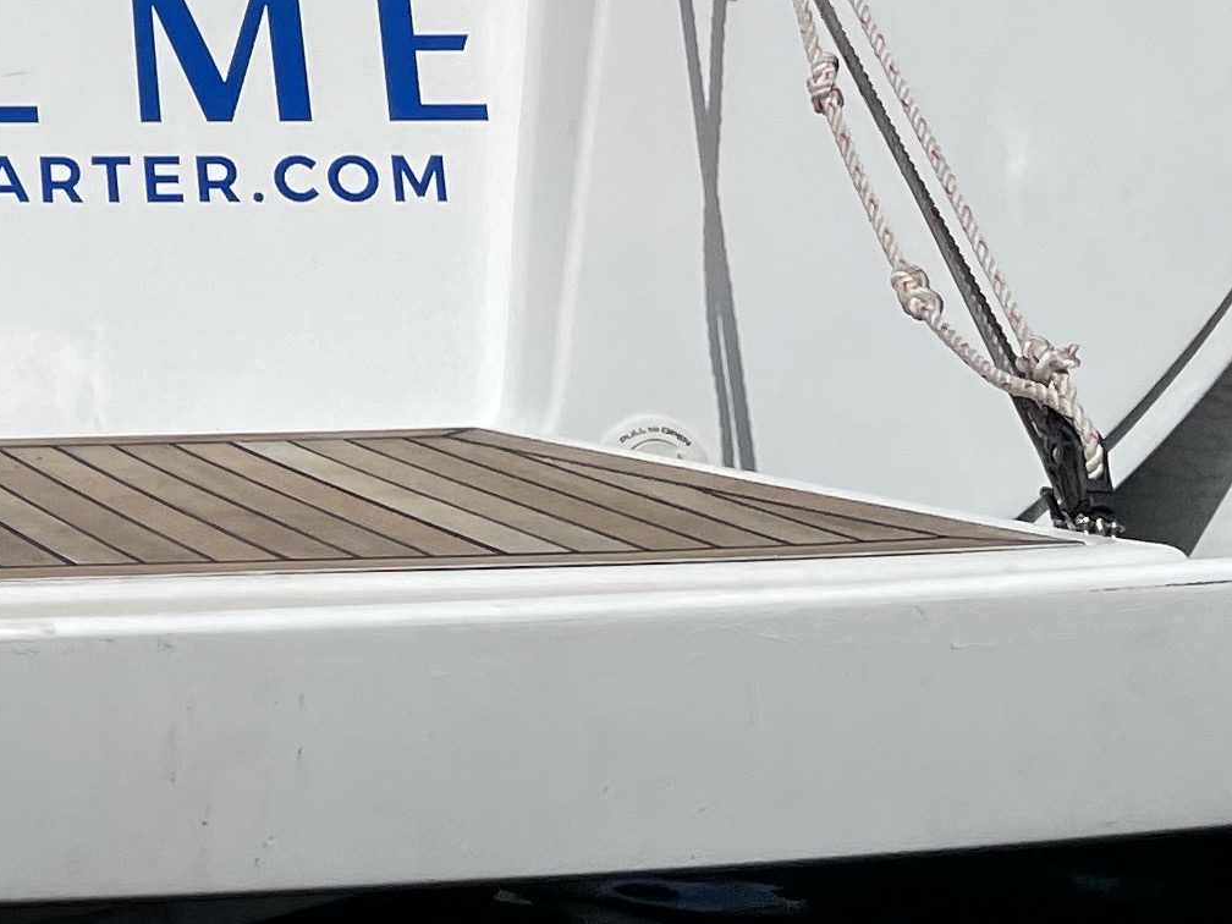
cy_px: -364
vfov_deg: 13.6
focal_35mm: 104
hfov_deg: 15.5
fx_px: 3701
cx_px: -1143
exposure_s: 1/10753
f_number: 1.6
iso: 32
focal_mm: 4.2
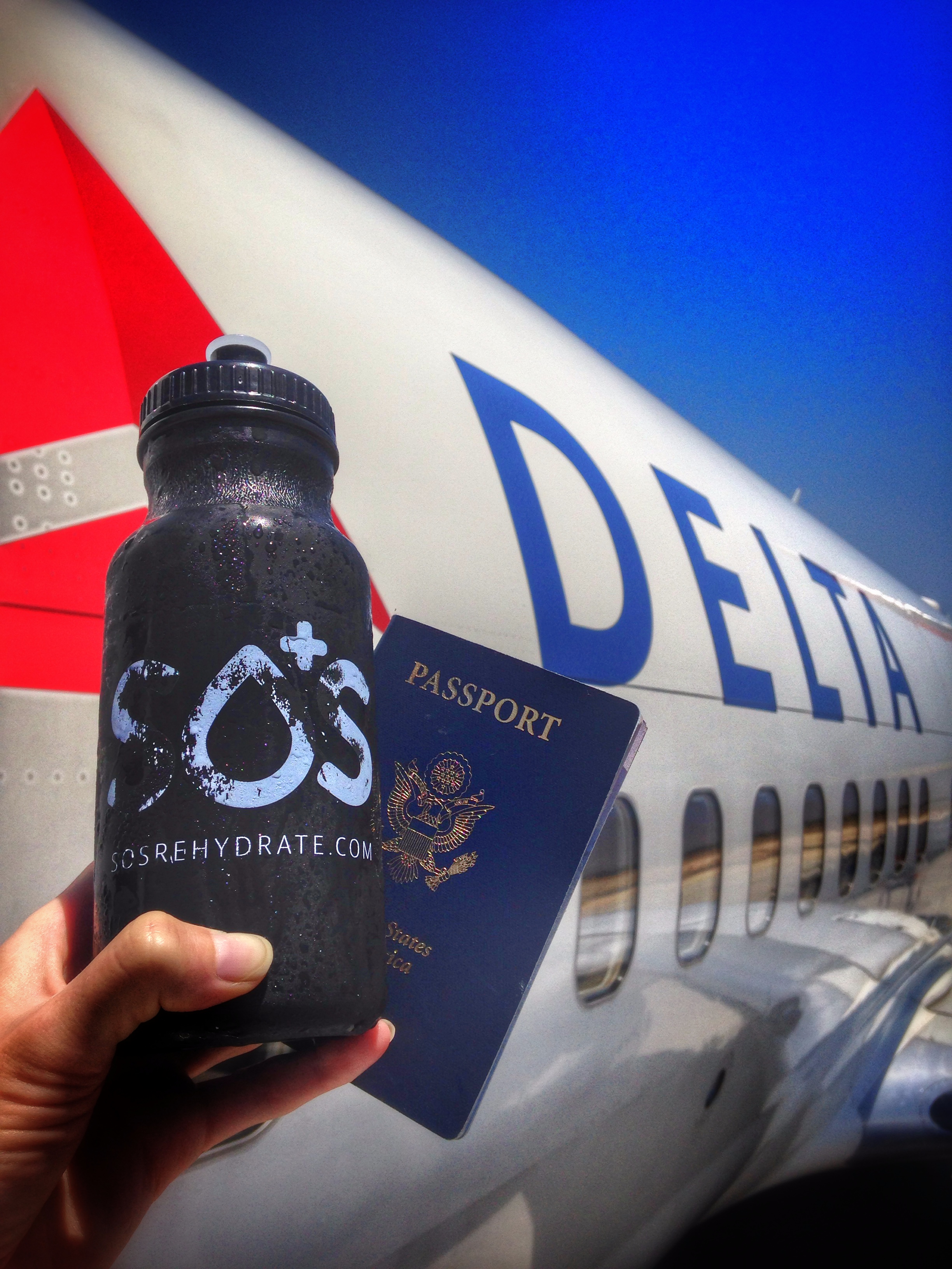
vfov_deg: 55.4
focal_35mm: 33
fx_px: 1210
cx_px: 476
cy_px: 634
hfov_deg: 42.9
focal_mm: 4.12
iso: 50
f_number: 2.4
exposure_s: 1/4525
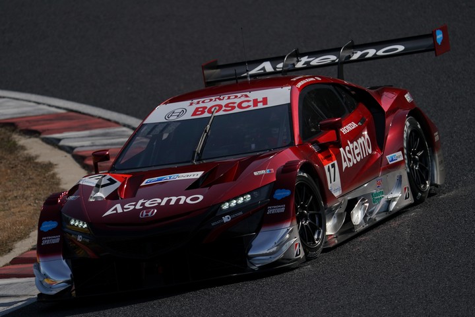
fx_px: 5673
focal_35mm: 430
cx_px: 238
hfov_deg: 4.8
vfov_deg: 3.2
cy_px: 158
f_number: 6.3
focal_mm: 430
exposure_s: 1/1250
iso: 100
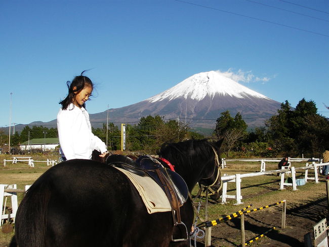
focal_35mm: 38
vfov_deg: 37.7
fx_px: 361
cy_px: 124
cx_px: 164
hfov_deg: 49.0
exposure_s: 1/200
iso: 50
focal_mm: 6.3
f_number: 6.6
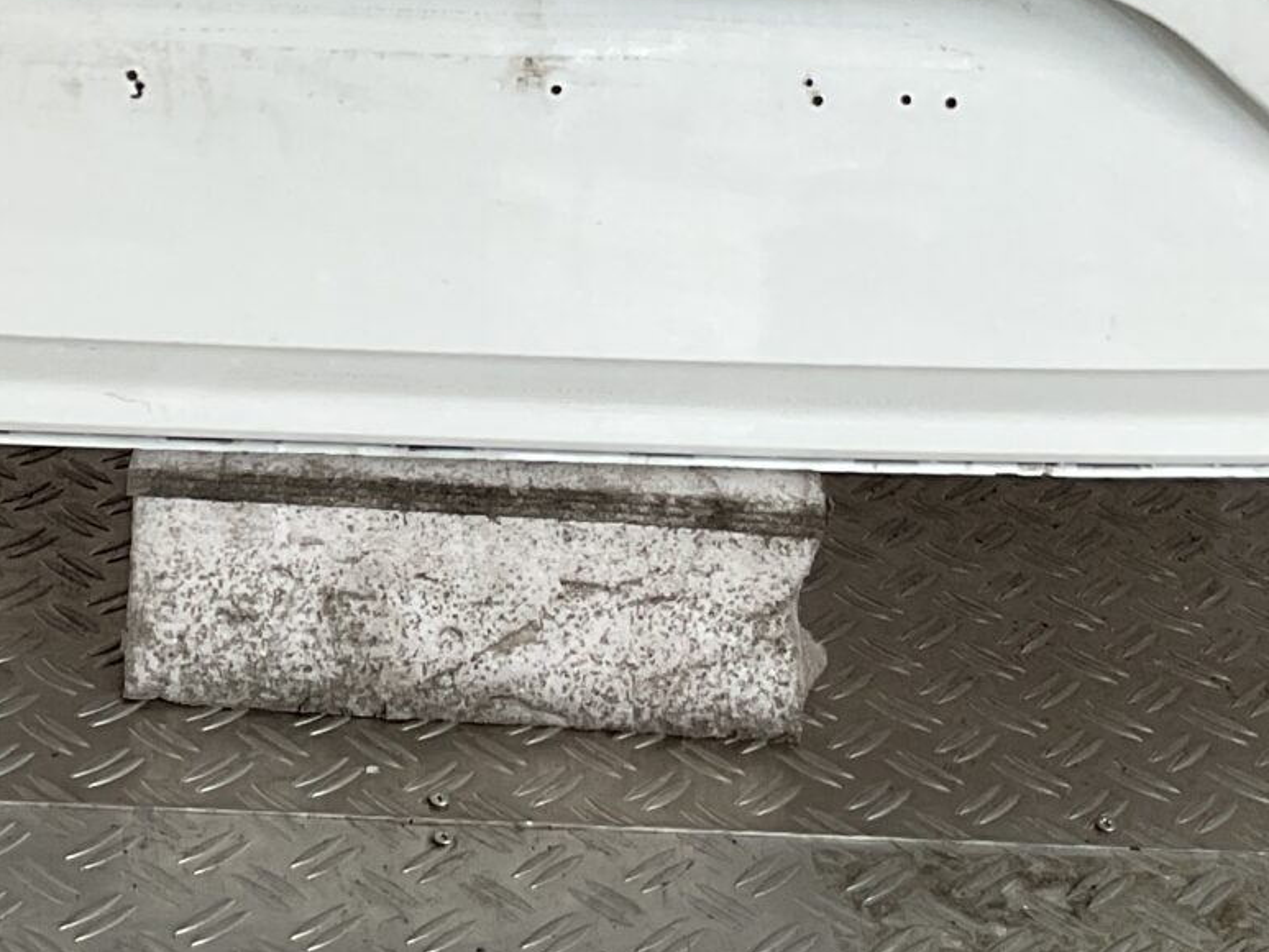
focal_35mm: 96
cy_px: -379
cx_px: 337
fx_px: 3520
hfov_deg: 20.3
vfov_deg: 14.6
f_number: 1.8
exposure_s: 1/120
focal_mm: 3
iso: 32
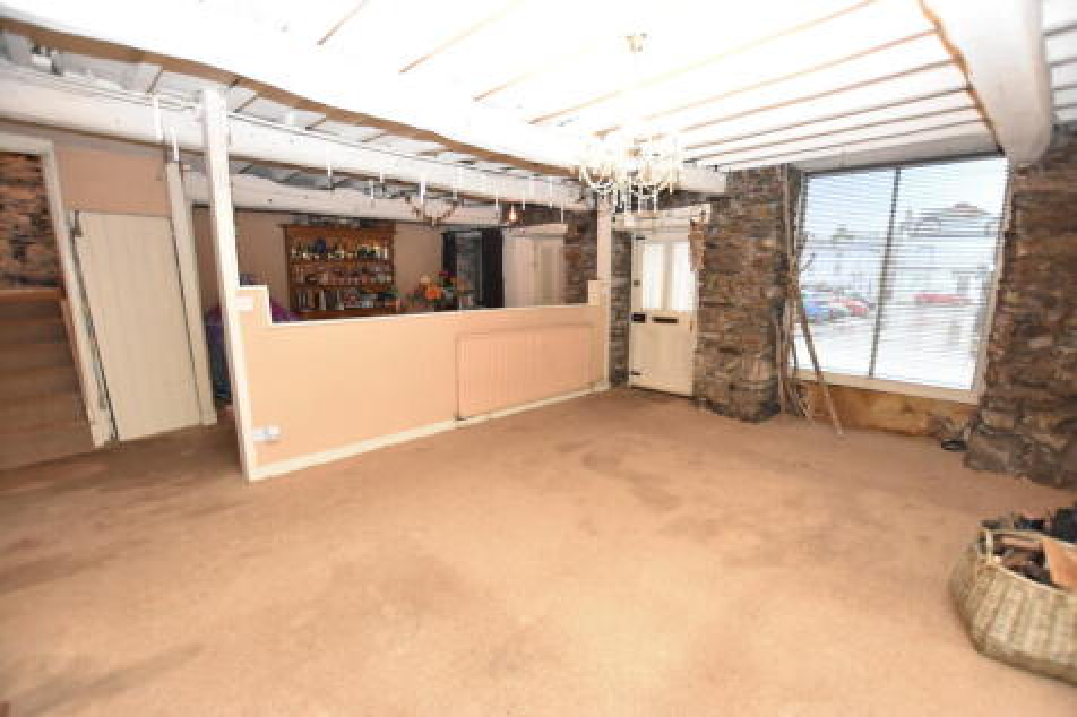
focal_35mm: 15
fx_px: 449
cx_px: 538
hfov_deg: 100.4
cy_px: 358
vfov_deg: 77.3
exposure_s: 1/60
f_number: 4
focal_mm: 10
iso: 2200
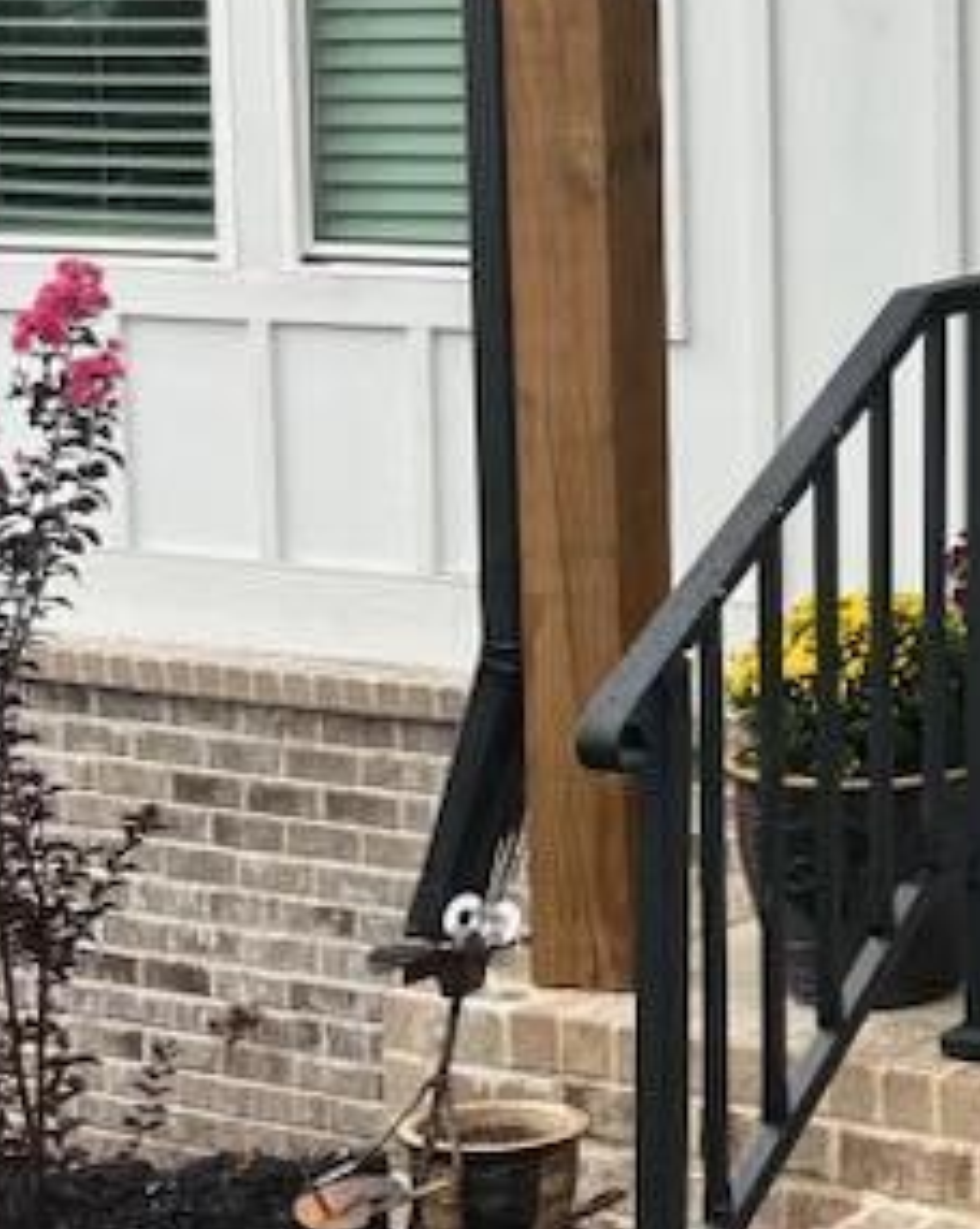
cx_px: 1380
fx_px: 3306
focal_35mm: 91
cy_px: 559
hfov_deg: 15.8
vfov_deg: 21.1
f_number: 1.6
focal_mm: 5.1
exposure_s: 1/513
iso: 50
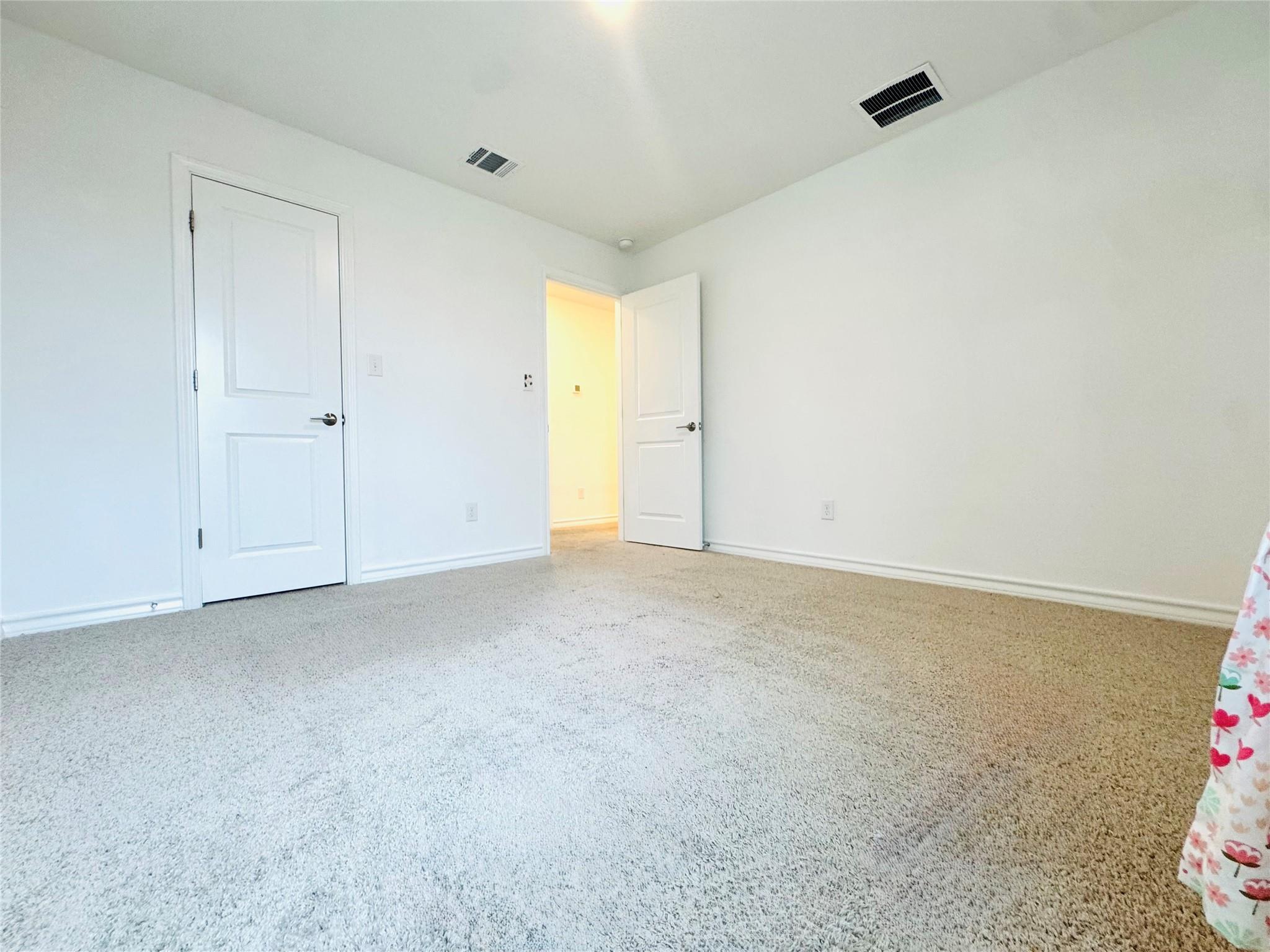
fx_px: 514
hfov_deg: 102.1
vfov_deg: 85.7
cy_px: 476
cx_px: 635
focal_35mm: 14
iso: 200
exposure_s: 1/120
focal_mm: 2.22
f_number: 2.2
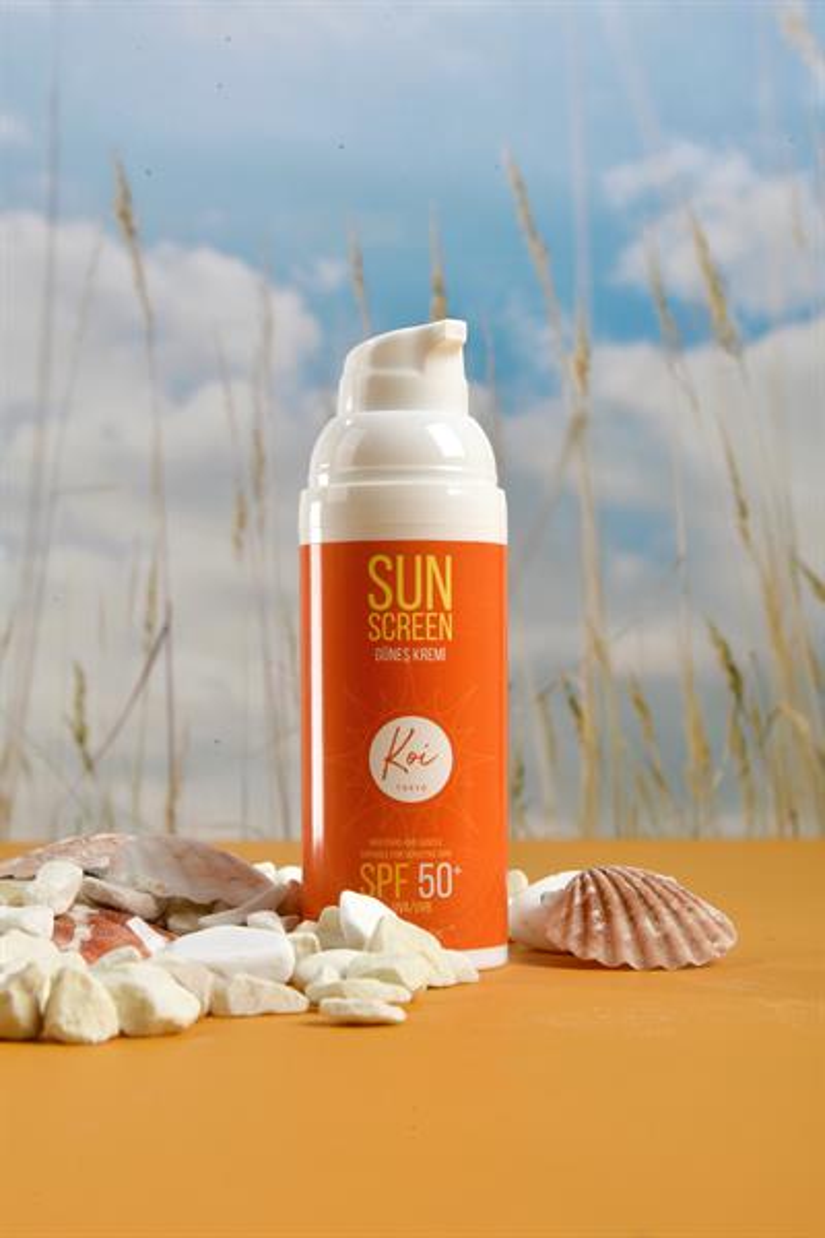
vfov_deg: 28.8
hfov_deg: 19.5
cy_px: 619
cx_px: 412
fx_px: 2406
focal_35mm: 70
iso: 125
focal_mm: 70
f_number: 20
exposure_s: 1/160
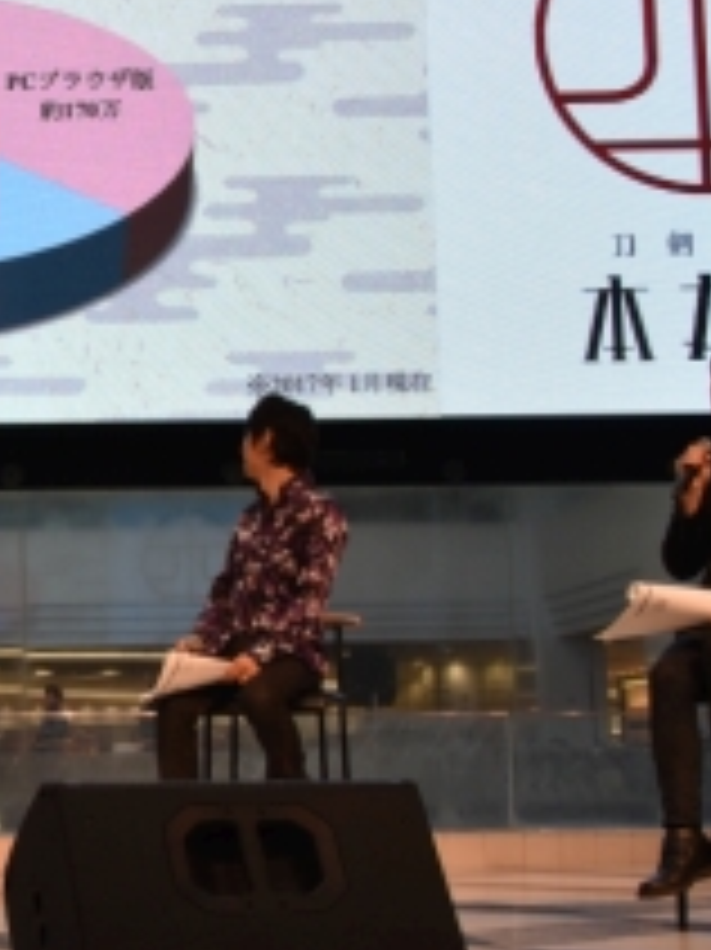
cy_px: 509
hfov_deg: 18.1
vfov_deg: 25.3
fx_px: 2111
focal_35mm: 77
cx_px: -158
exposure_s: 1/160
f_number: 7.1
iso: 400
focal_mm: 22
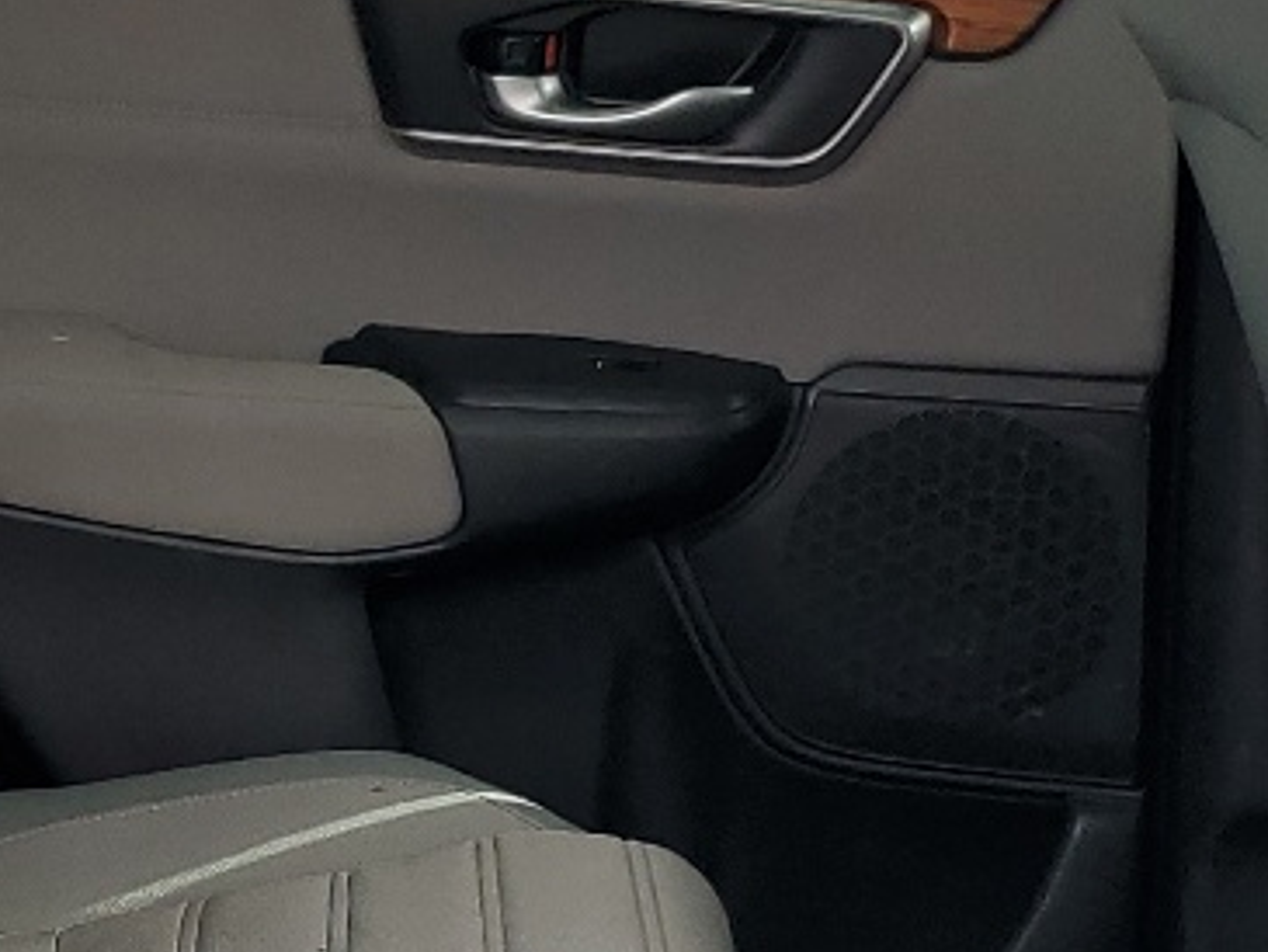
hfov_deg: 17.1
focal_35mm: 114
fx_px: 4177
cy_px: 796
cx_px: 212
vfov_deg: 12.9
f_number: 1.5
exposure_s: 1/294
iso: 50
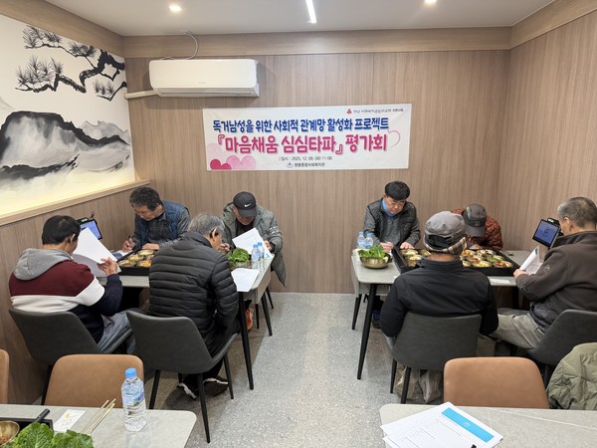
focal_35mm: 24
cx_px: 298
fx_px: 414
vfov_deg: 56.8
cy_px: 224
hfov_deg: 71.6
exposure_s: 1/60
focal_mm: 6.76
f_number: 1.78
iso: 200
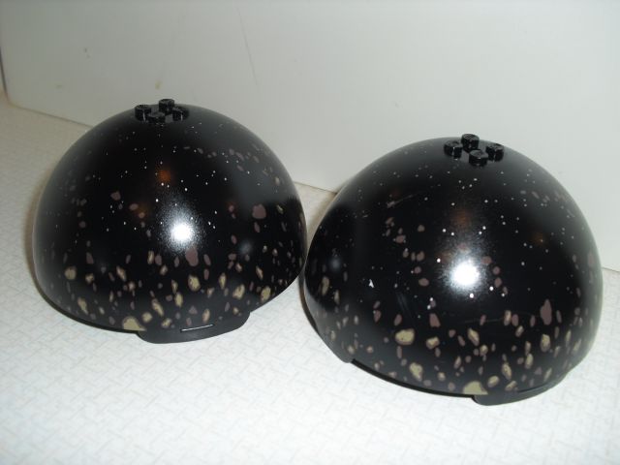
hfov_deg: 51.4
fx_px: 645
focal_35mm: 36
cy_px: 232
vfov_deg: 39.7
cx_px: 310
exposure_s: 1/60
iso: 64
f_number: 3.1
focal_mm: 6.3
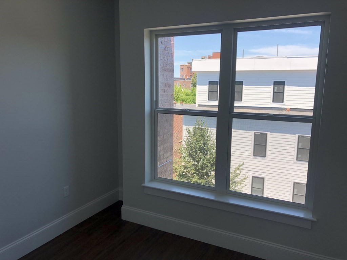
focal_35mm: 28
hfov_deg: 63.4
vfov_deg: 49.7
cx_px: 174
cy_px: 130
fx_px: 281
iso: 20
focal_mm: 4
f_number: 1.8
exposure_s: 1/397
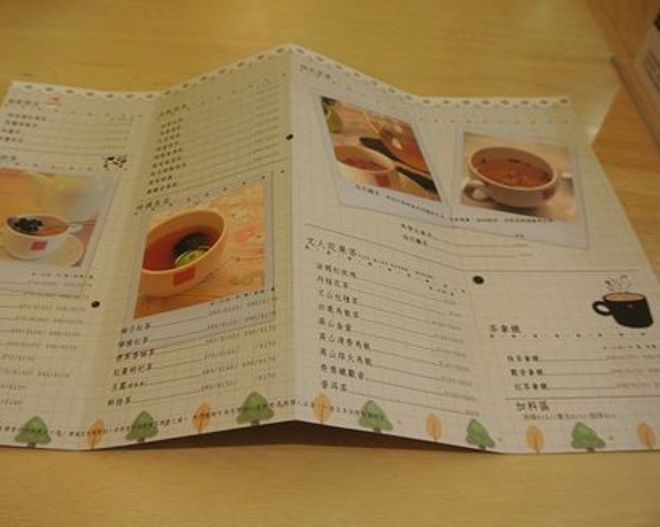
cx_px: 287
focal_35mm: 31
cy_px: 263
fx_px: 605
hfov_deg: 57.0
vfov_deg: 47.1
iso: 500
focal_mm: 10
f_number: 3.5
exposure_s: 1/125
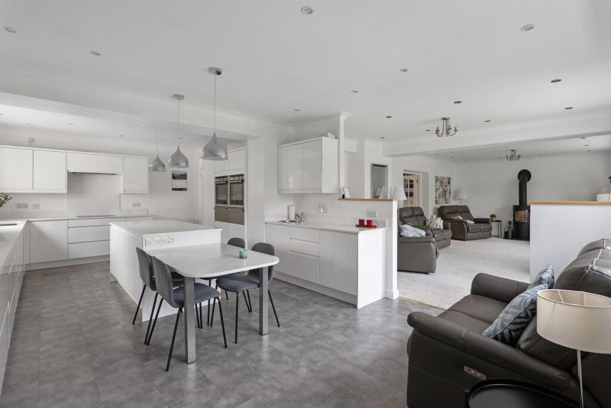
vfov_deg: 73.8
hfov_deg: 96.7
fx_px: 272
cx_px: 306
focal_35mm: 16
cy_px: 204
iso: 640
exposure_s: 1/40
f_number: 8
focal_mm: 16
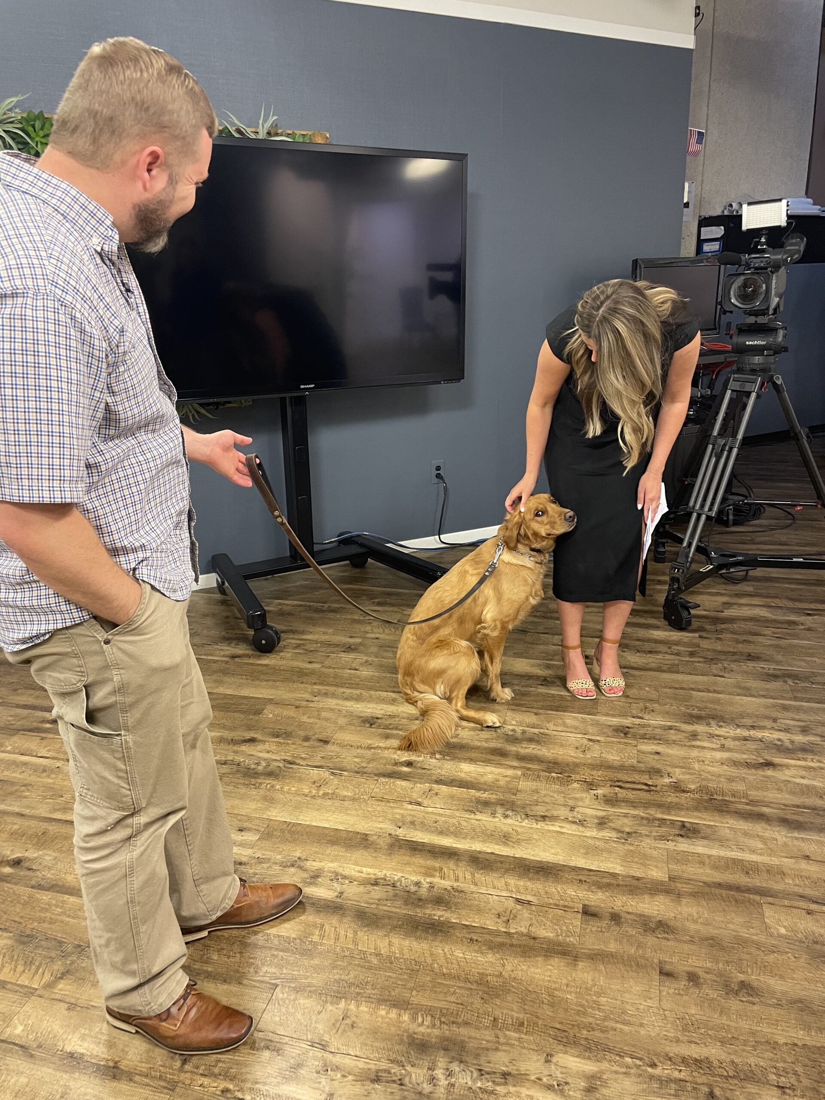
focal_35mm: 26
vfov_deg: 67.3
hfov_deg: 53.1
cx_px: 412
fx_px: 826
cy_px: 550
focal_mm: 4.2
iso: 200
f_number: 1.6
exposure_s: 1/60
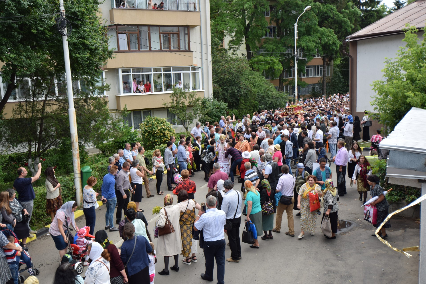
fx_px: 426
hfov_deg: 53.1
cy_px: 142
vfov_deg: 36.9
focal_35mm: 36
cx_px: 213
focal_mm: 24
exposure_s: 1/100
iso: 100
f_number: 7.1
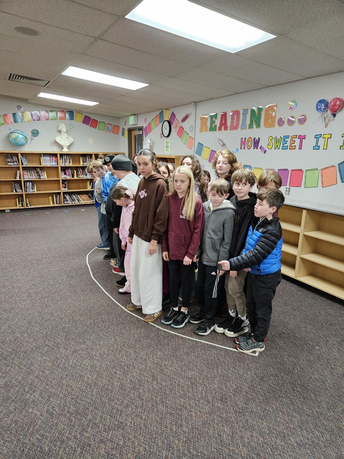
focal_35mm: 23
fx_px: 305
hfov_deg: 58.9
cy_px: 230
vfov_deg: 73.9
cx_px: 172
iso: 500
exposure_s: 1/120
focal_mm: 5.4
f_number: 1.8
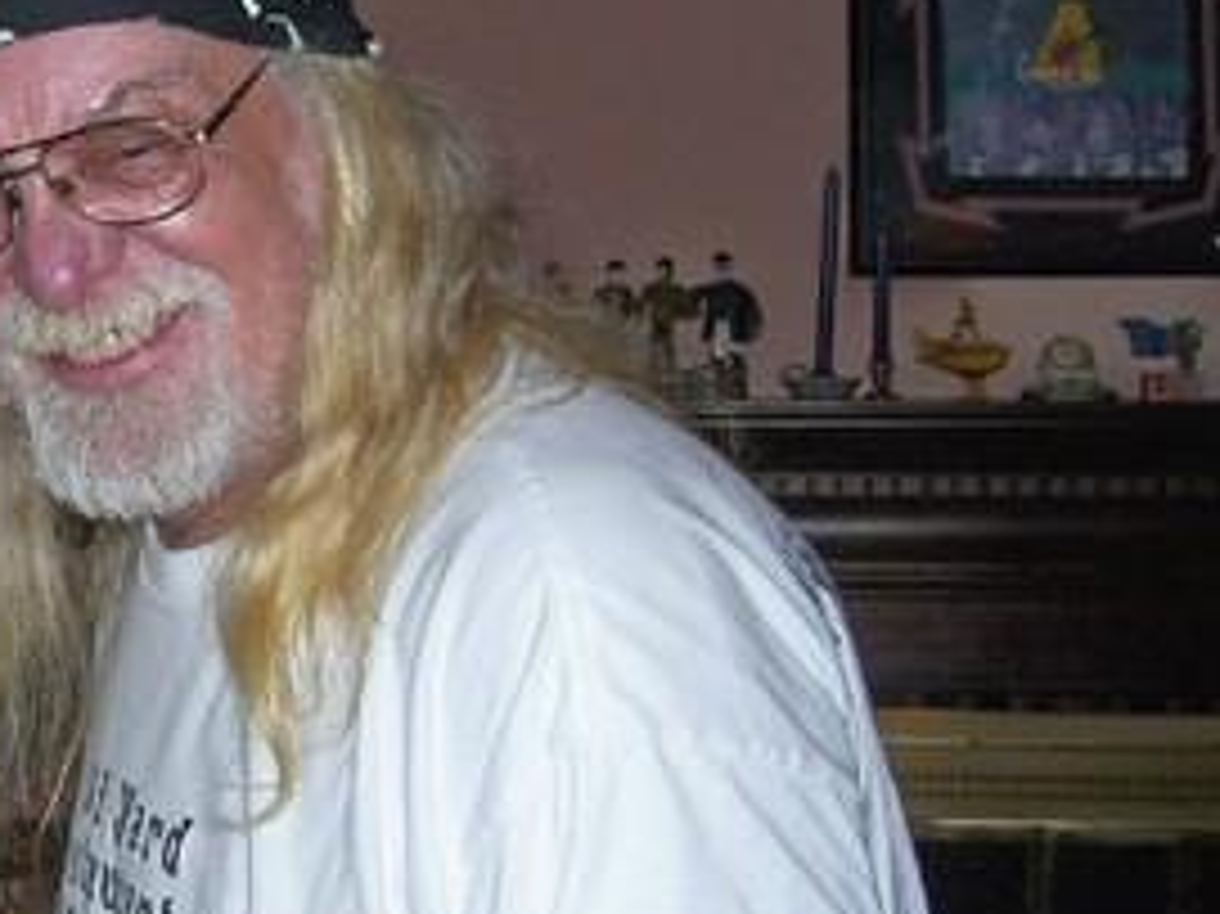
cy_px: 405
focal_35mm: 85
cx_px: -131
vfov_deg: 17.3
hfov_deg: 21.8
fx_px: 2994
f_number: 2.7
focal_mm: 6
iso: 80
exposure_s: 1/60
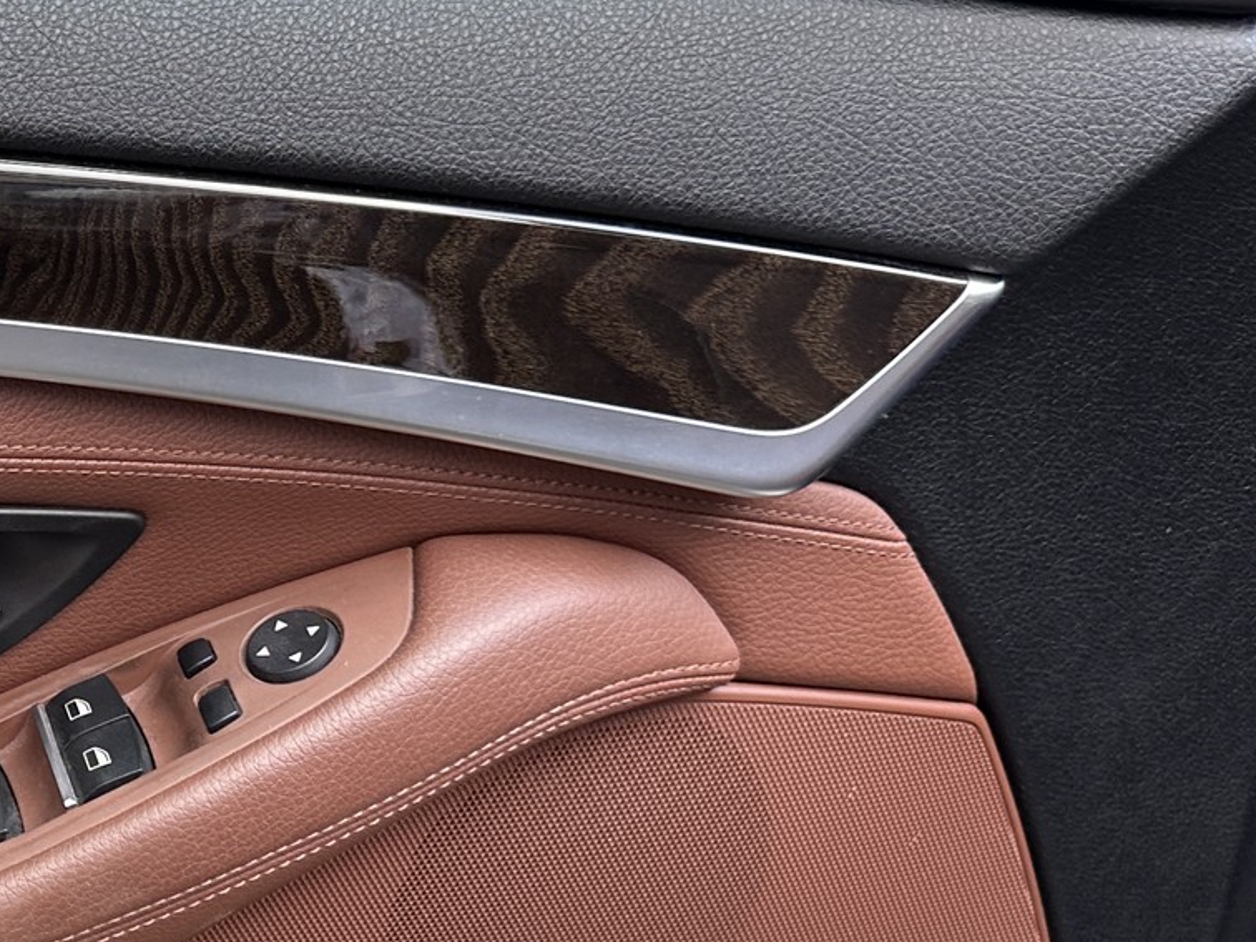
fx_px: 2358
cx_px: -254
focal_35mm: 65
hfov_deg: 26.5
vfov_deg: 22.5
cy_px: 656
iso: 80
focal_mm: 6.86
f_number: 1.78
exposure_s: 1/121
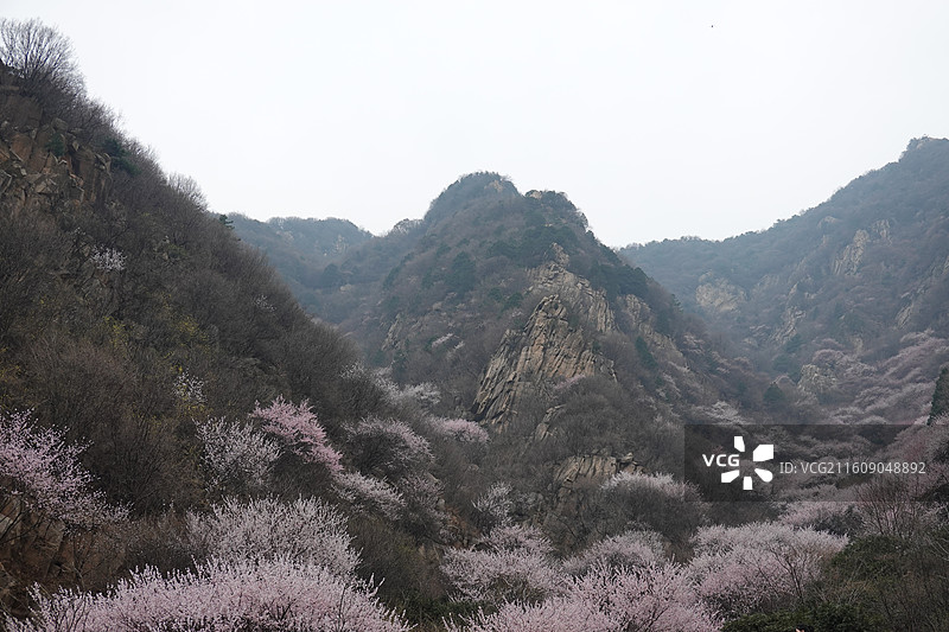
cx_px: 474
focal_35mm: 47
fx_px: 1239
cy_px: 316
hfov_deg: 41.9
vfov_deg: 28.6
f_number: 4
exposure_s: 1/200
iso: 125
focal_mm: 17.53
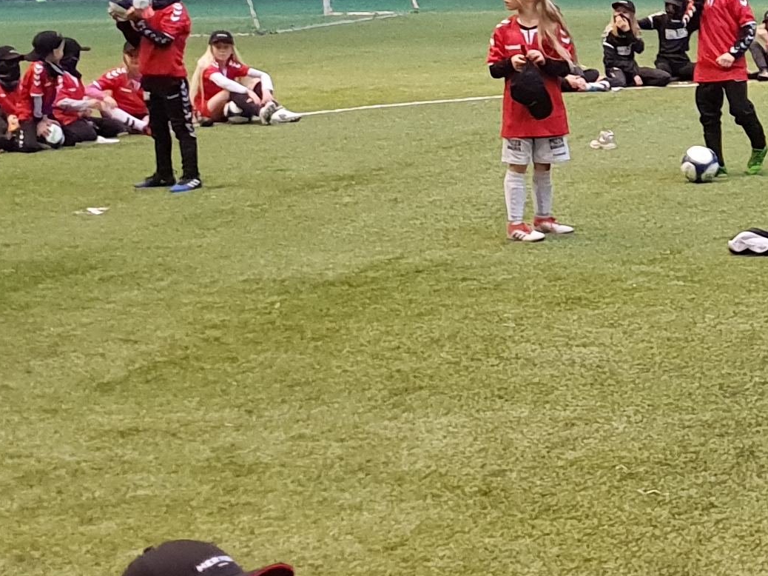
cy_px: 127
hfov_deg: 18.0
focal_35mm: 101
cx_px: 1047
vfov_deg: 14.6
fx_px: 2240
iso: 320
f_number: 1.5
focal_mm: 4.3
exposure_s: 1/50
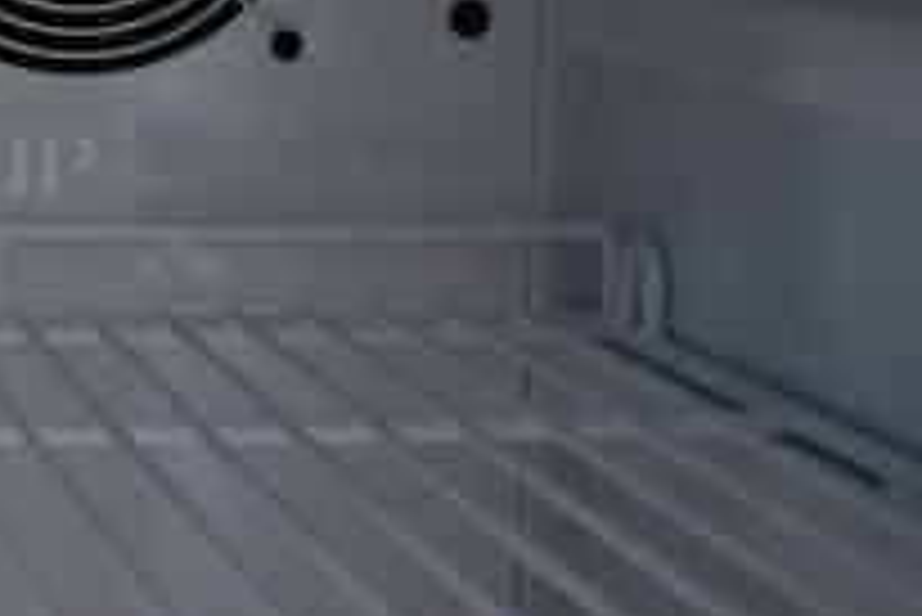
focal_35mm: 107
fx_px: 2742
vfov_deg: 12.6
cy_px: -22
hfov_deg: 17.6
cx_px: -364
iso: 1000
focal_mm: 24
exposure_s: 1/40
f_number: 4
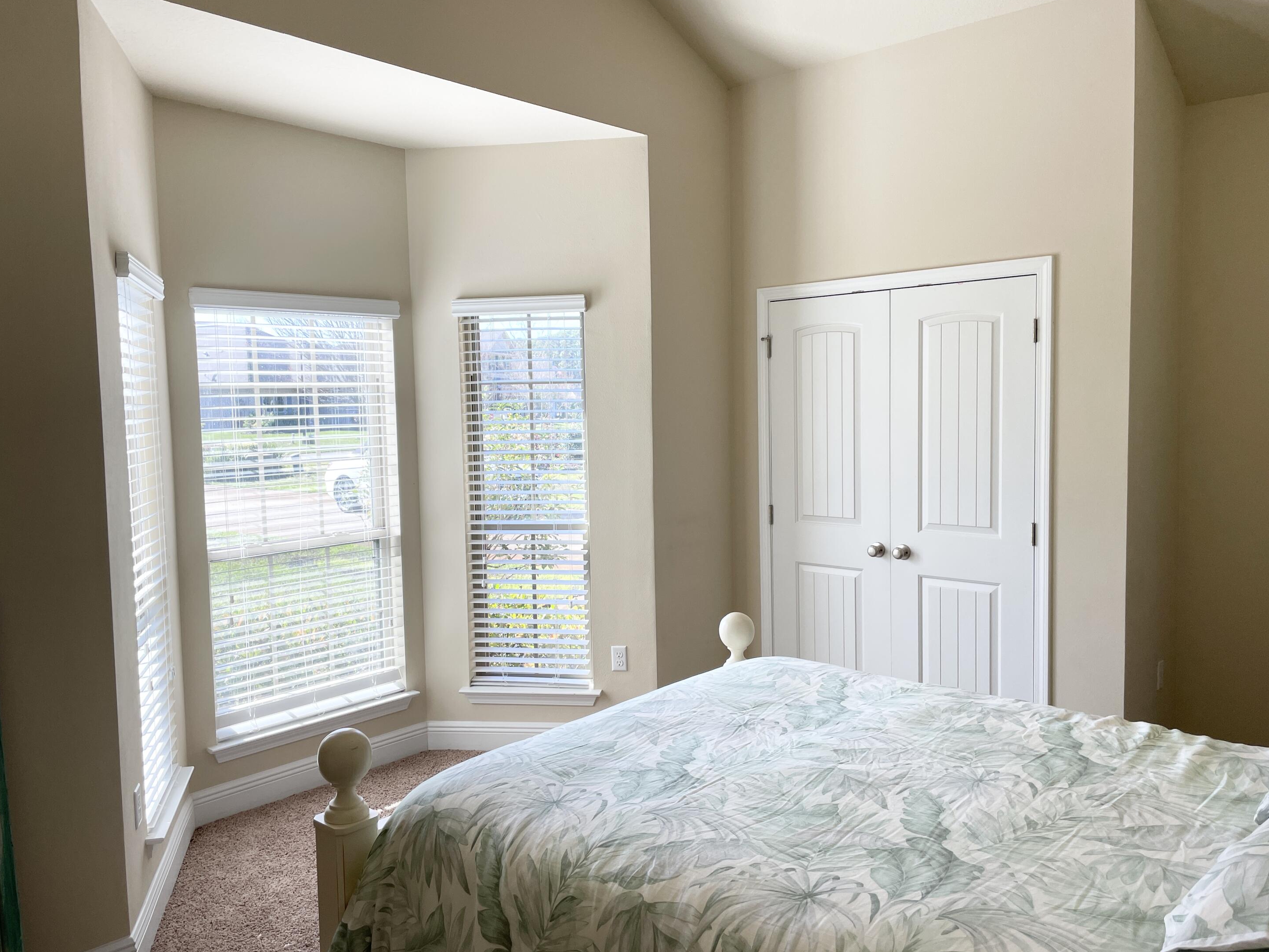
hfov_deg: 65.3
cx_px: 642
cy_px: 481
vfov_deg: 51.4
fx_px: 990
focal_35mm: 27
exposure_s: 1/272
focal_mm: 4.2
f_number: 1.6
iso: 32
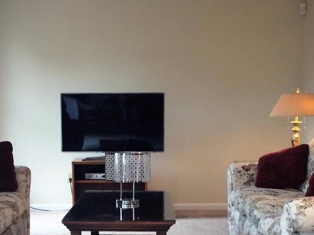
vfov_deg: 21.0
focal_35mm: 69
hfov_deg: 28.1
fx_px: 626
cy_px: 191
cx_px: 117
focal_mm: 3.3
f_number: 2.4
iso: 40
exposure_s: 1/40
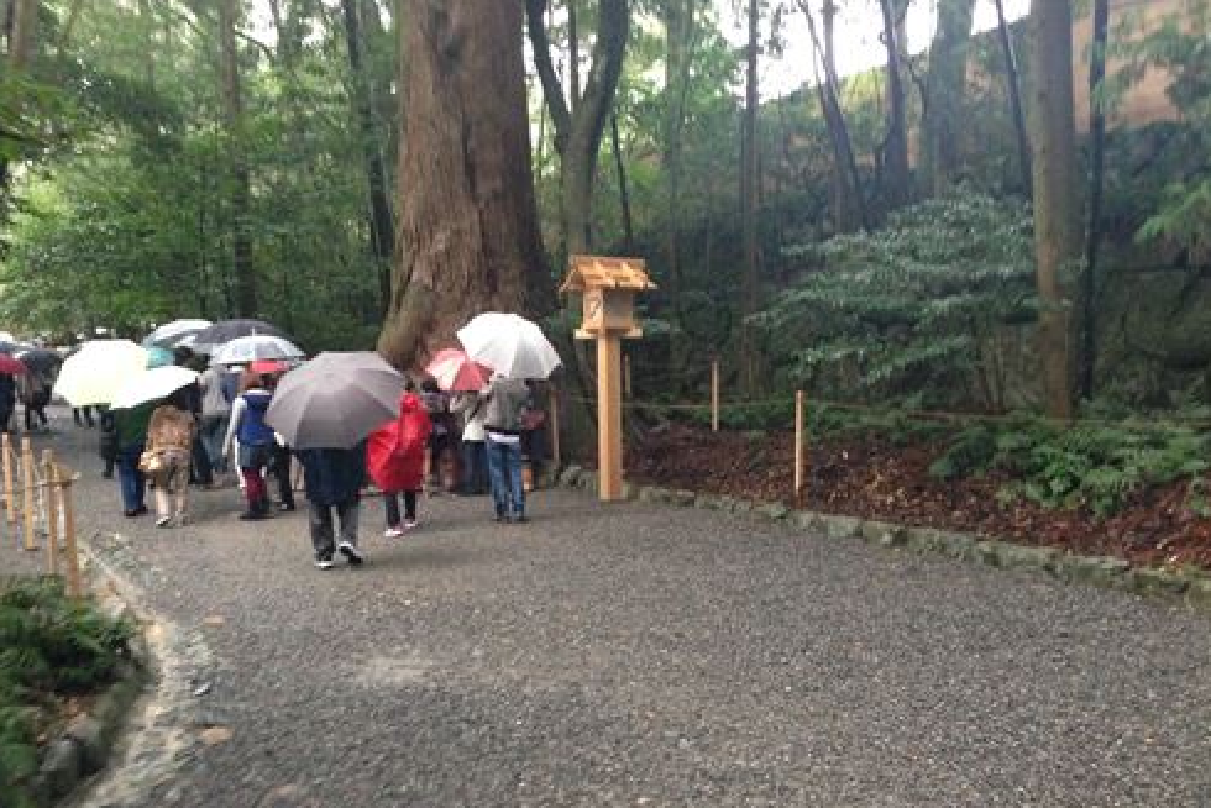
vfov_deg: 37.9
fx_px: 1178
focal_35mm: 35
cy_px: 419
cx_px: 615
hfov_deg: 54.4
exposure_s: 1/17
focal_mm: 4.12
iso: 400
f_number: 2.4
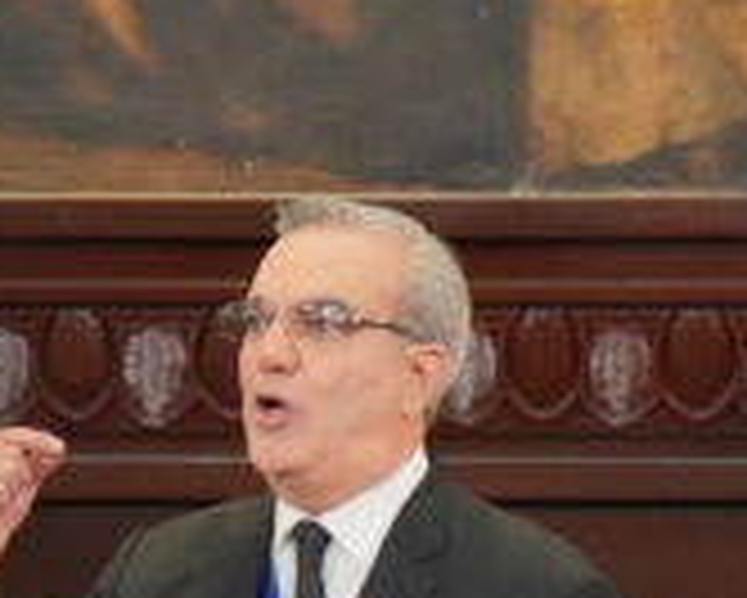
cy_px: 378
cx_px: 328
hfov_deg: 2.9
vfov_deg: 2.3
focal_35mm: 678
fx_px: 14998
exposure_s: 1/250
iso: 2000
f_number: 2.8
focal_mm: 104
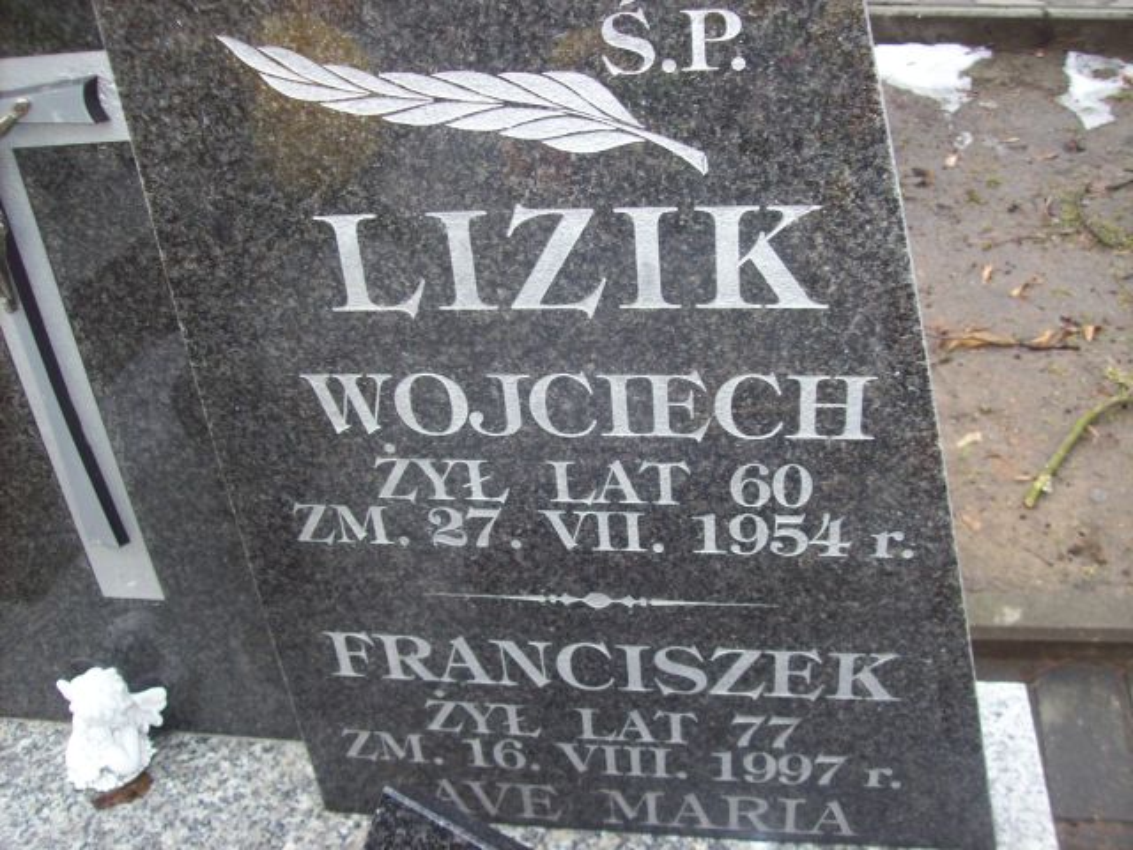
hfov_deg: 51.4
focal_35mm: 36
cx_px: 566
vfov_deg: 39.7
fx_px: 1178
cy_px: 425
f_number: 2.7
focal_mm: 6
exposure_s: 1/64
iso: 80
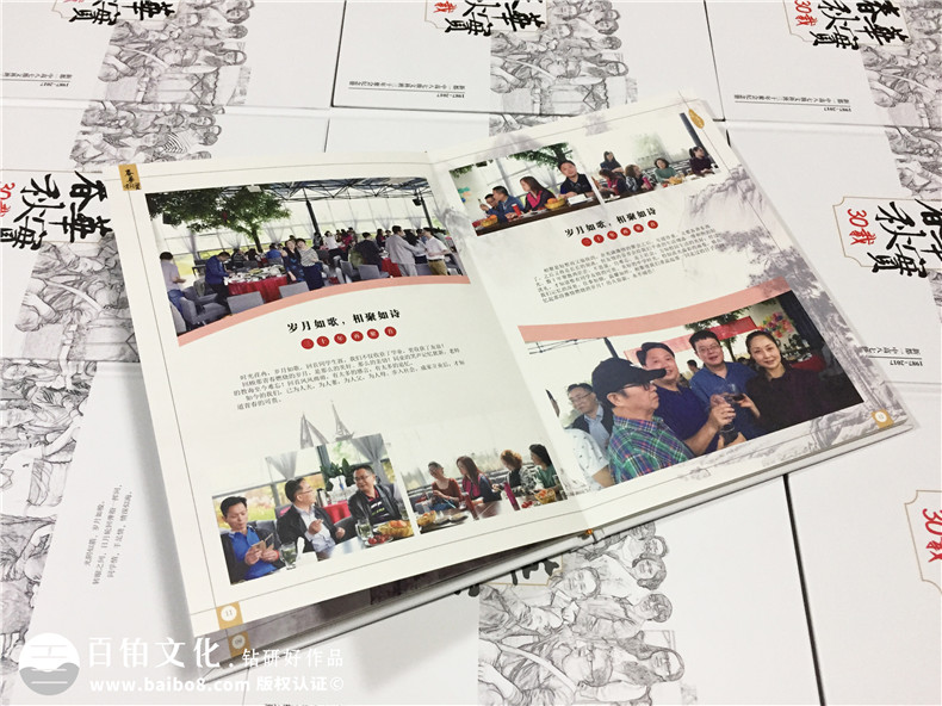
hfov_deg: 61.7
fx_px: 789
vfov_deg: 48.2
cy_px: 353
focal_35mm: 29
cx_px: 471
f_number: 2.2
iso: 200
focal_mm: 4.15
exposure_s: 1/33
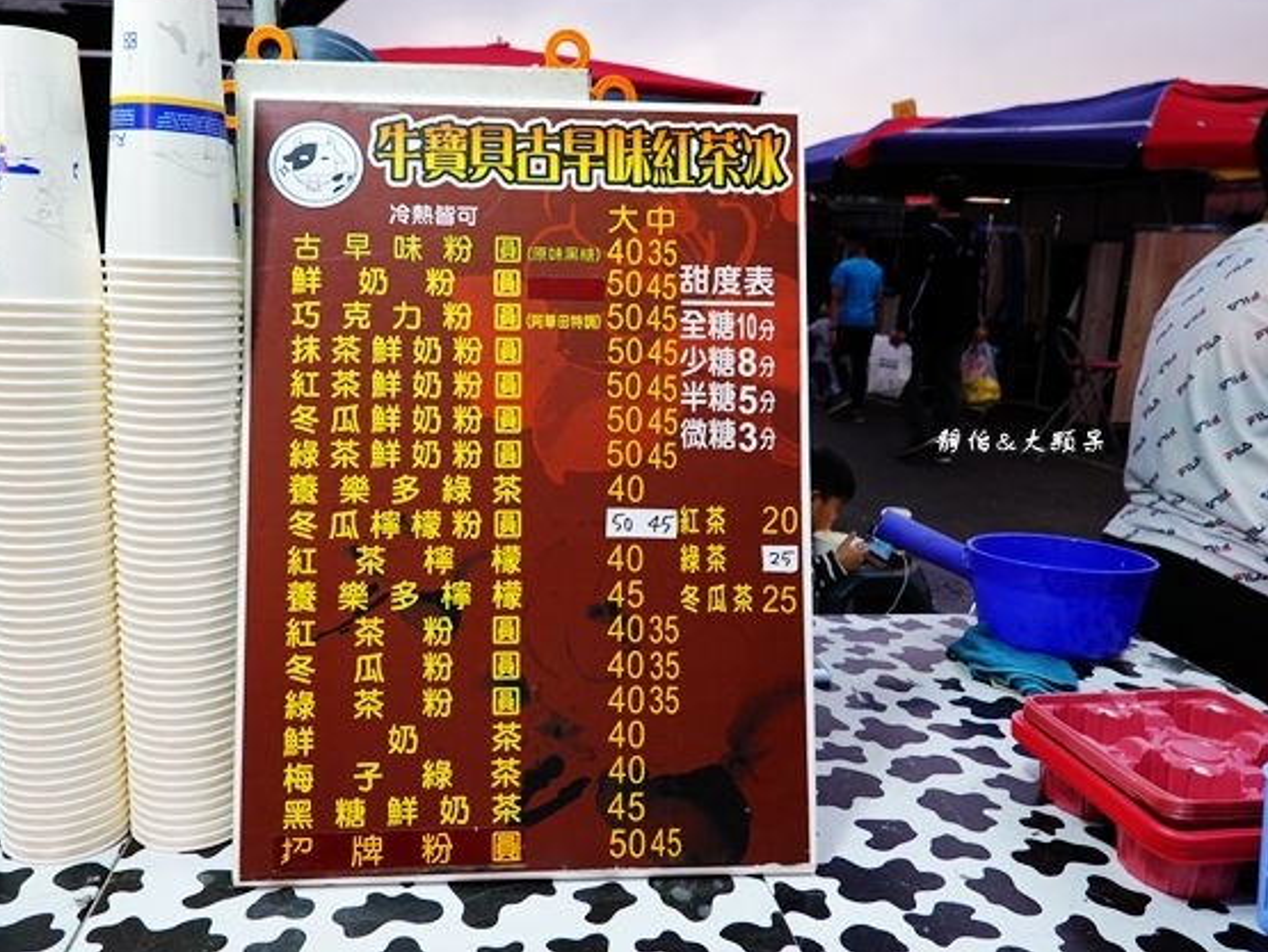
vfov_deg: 51.4
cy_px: 460
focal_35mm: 27
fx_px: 990
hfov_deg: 65.0
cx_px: 551
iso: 125
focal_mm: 9
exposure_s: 1/40
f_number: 2.8
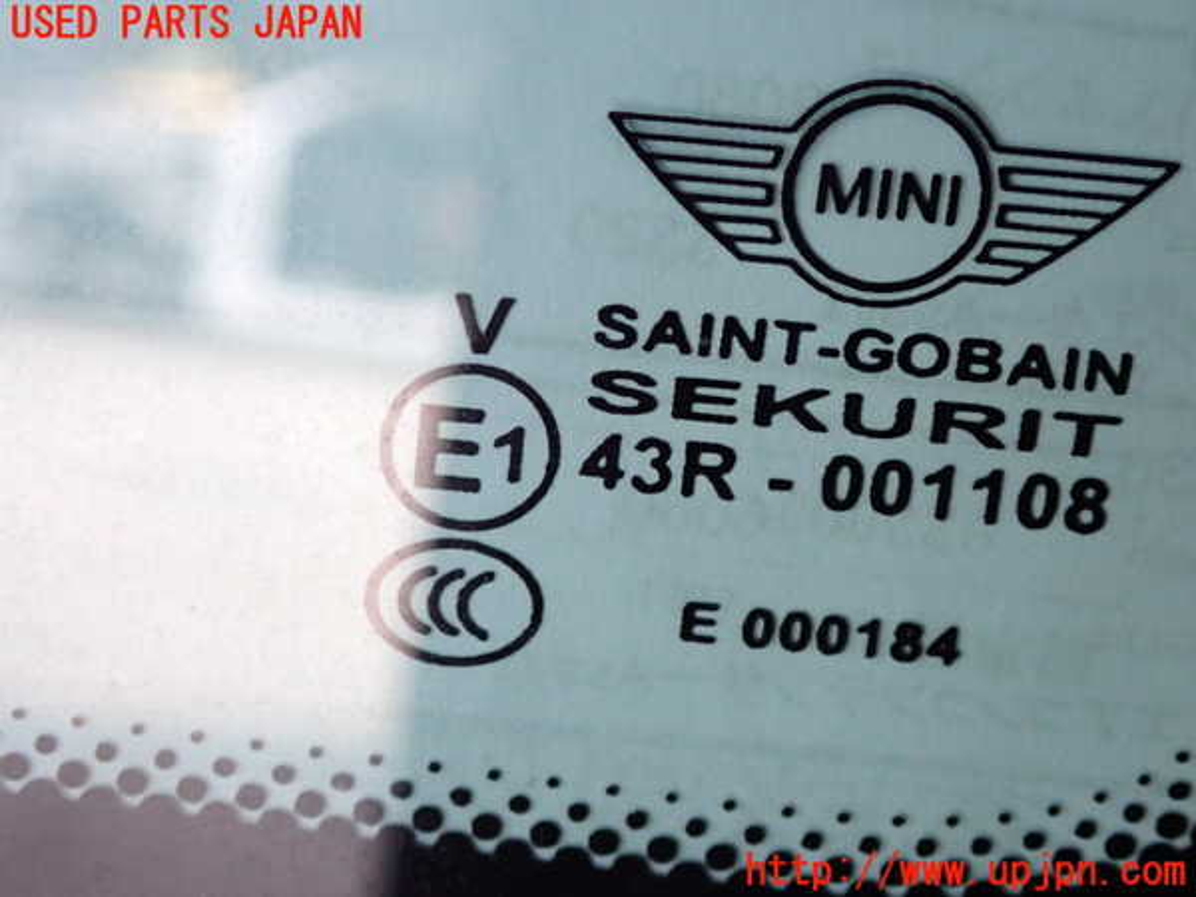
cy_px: 448
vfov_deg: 14.8
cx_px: 598
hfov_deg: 19.6
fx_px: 3455
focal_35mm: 100
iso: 800
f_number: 4.9
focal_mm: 18
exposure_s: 1/160
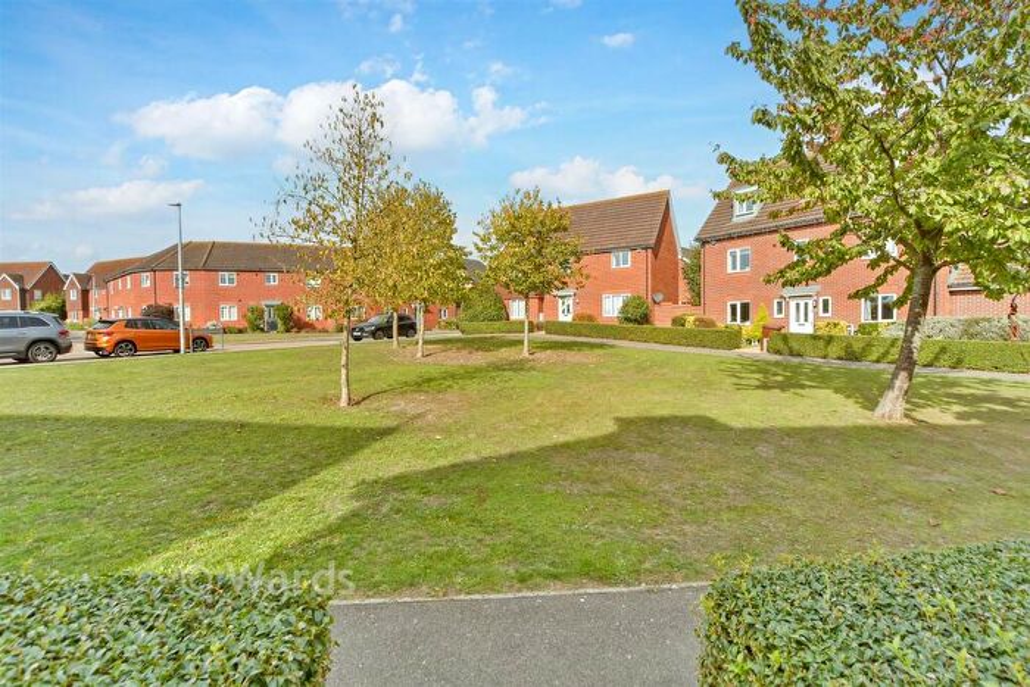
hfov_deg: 100.4
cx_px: 515
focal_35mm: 15
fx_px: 429
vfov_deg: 77.4
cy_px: 344
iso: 500
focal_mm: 10
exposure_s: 1/320
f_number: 9
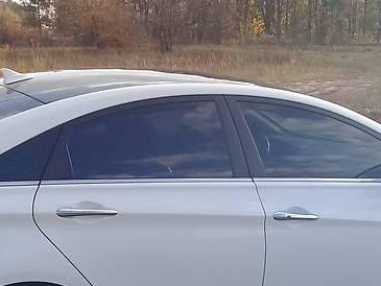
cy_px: 299
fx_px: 749
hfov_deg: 28.5
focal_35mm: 68
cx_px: 182
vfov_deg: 20.8
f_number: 2.2
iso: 50
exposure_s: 1/456
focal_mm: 3.3
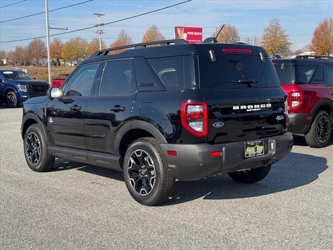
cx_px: 166
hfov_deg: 39.7
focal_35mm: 48
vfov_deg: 30.3
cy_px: 125
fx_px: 462
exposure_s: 1/2513
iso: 64
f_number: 1.78
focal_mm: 6.76
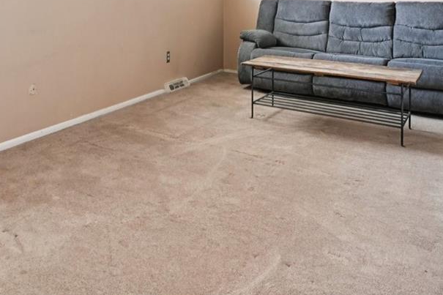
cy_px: -19
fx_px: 455
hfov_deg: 48.4
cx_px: 76
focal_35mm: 37
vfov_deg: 32.2
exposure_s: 1/15
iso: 360
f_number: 11
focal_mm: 14
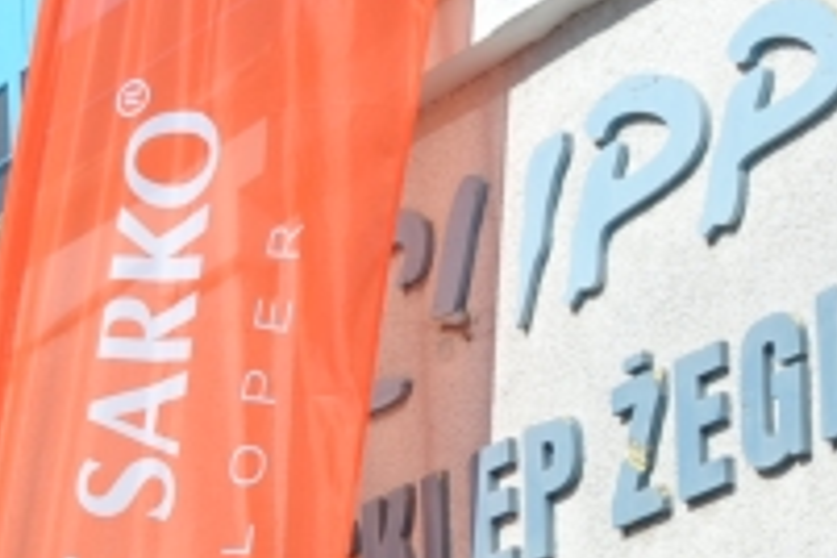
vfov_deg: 8.3
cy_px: 1031
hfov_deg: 11.9
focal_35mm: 159
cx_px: -645
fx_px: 3696
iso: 200
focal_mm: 32
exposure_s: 1/1000
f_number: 6.3
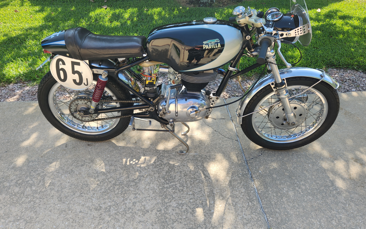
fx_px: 259
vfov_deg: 47.4
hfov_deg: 70.4
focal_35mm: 26
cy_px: 95
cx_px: 183
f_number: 1.8
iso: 20
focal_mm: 5.4
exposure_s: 1/385
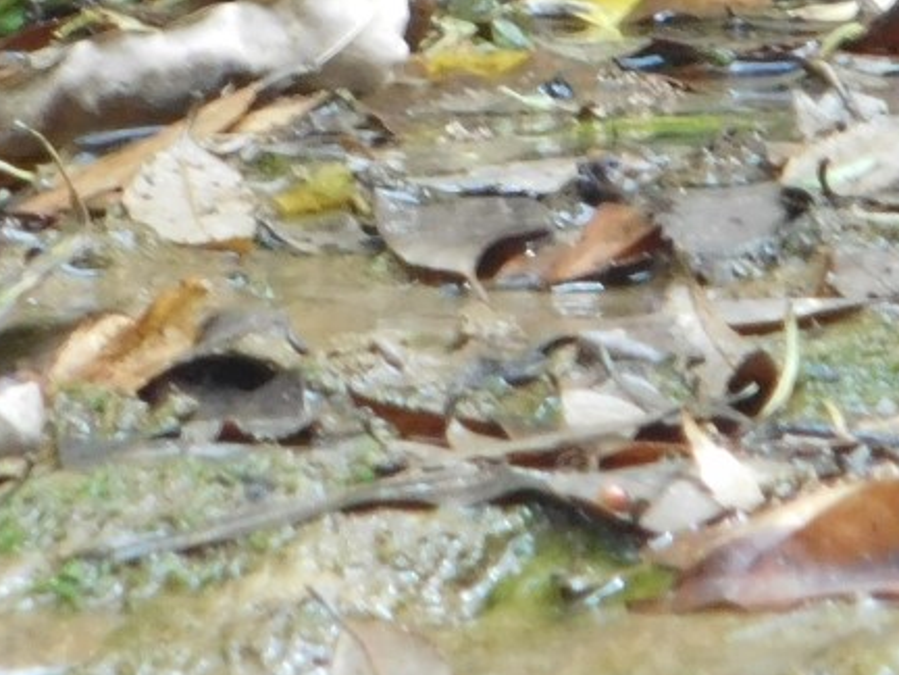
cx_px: 373
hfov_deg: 0.7
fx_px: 73938
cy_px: 56
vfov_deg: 0.5
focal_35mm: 2847
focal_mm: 152
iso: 450
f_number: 6.5
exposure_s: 1/125
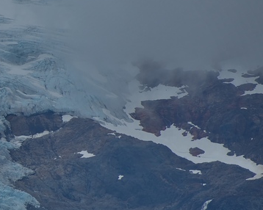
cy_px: 103
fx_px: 7842
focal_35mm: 1008
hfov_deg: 1.9
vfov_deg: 1.5
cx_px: -105
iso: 100
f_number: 7.1
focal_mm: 300
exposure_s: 1/640
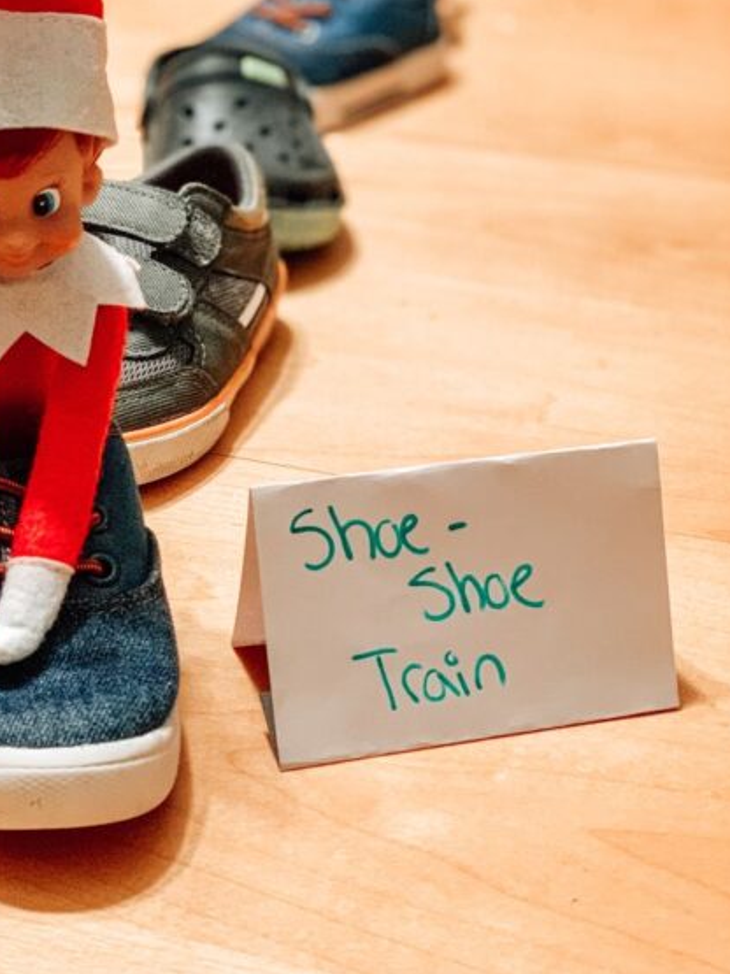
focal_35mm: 70
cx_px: 247
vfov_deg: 27.6
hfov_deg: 20.9
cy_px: 341
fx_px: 1969
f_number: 2.4
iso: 320
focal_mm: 6
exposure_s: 1/40
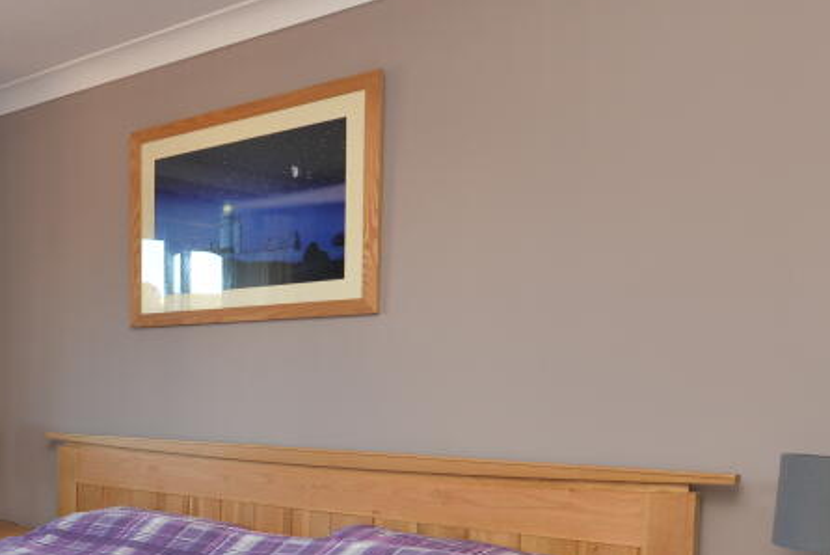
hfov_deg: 44.0
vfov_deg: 33.3
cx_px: 45
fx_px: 900
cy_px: 442
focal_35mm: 39
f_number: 5
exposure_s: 1/60
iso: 500
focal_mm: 17
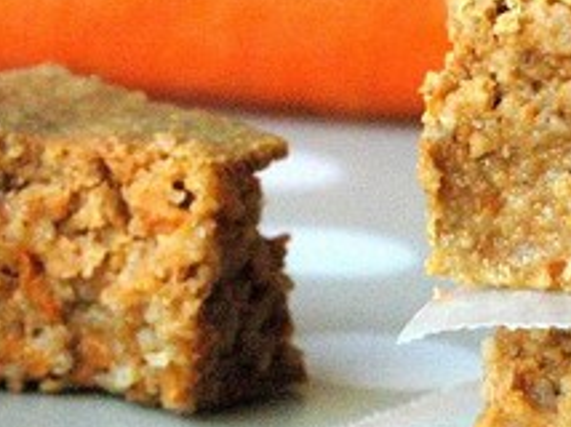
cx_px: 430
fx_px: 4575
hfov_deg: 7.1
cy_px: 176
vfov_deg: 5.3
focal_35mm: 278
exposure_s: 1/100
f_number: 5.6
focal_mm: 55
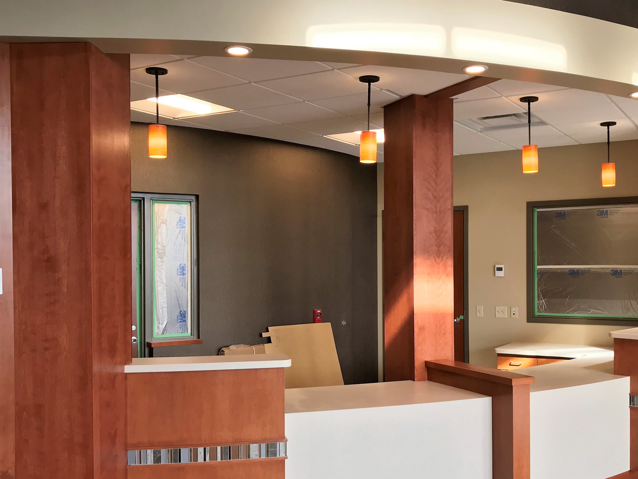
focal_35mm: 34
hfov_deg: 53.8
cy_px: 271
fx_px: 627
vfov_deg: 41.7
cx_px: 358
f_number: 1.8
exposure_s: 1/120
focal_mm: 3.99
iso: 40
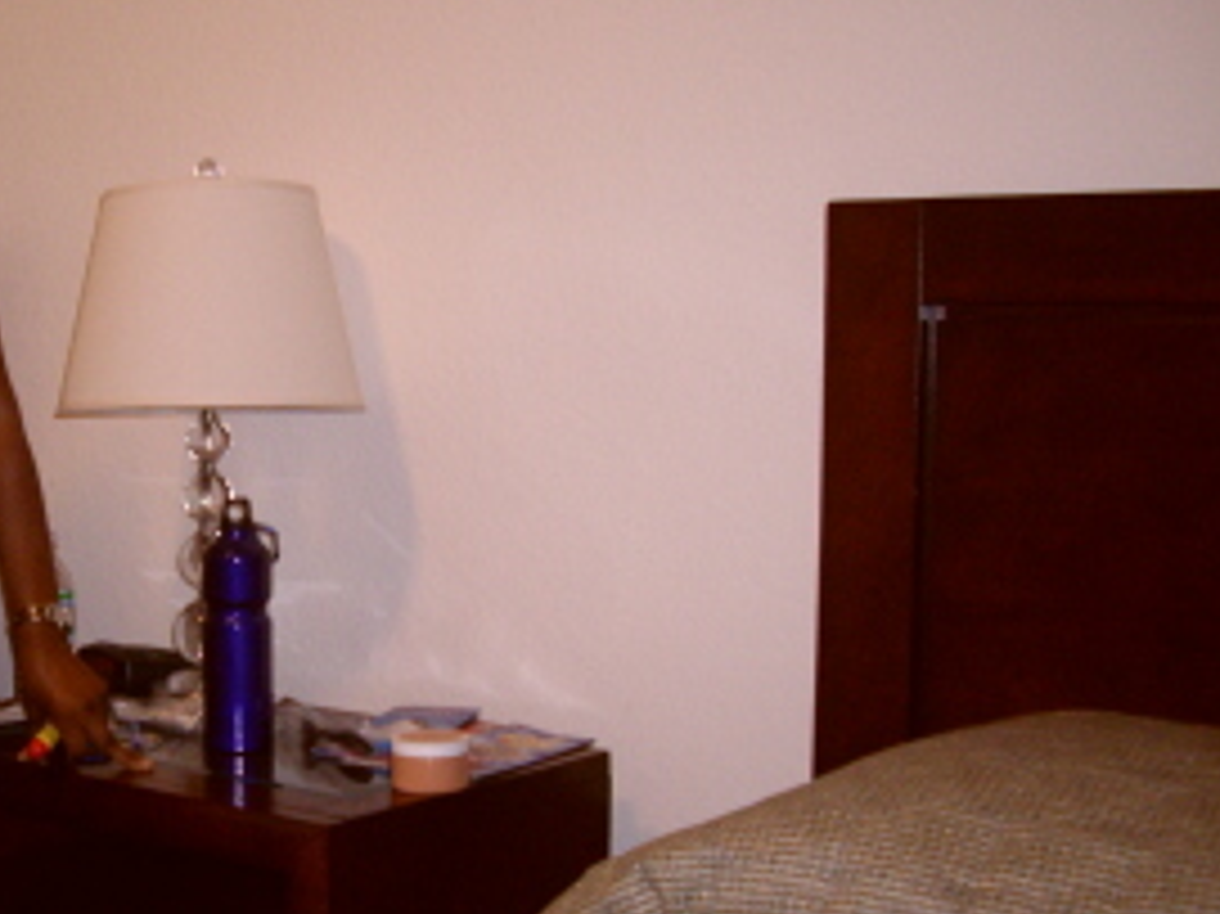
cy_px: 439
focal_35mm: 63
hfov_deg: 29.9
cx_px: 225
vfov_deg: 23.3
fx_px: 2219
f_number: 2.8
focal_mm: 7.9
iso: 400
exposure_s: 1/40
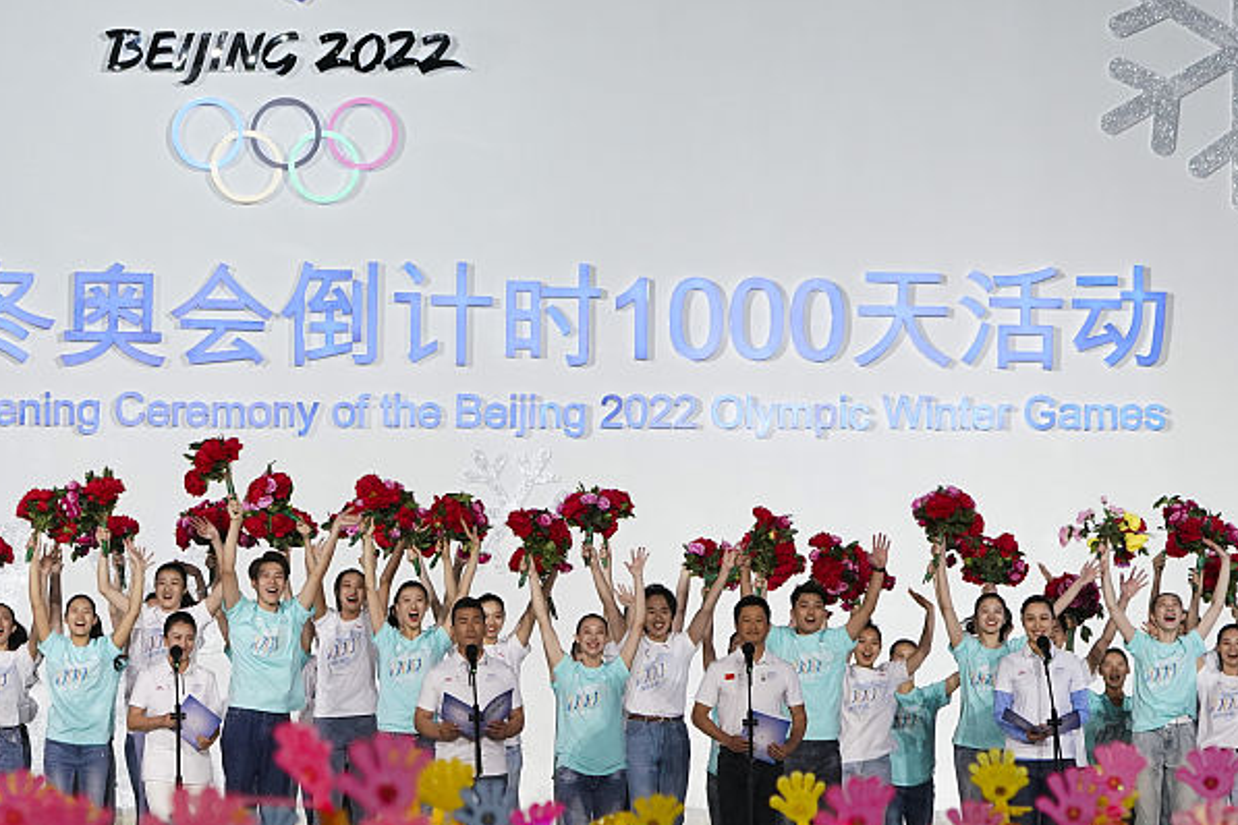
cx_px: 189
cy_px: 408
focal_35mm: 201
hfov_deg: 10.2
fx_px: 6912
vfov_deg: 6.8
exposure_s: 1/320
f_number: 5.6
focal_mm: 100
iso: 2500
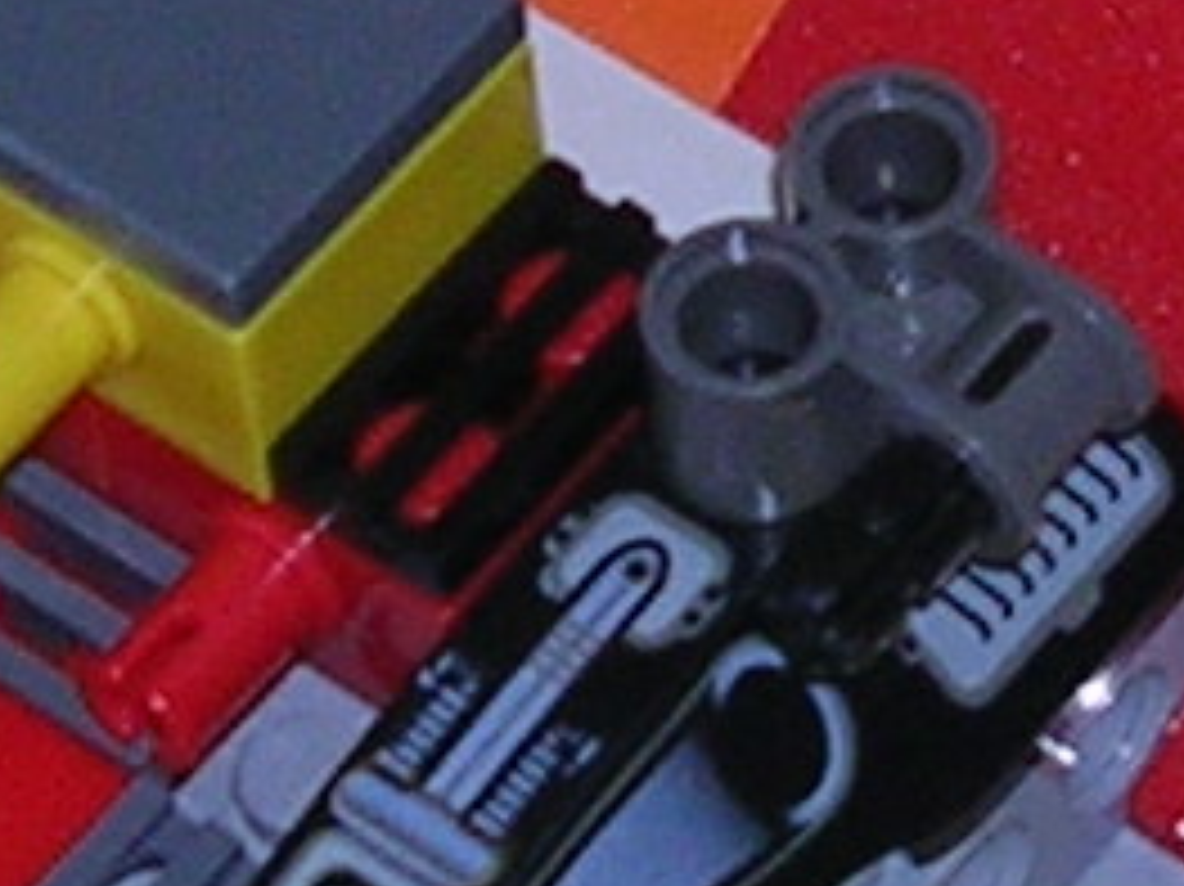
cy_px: -423
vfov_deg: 5.0
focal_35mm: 296
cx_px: 878
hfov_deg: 6.7
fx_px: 10120
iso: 50
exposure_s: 1/60.1
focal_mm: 5.8
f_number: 2.8
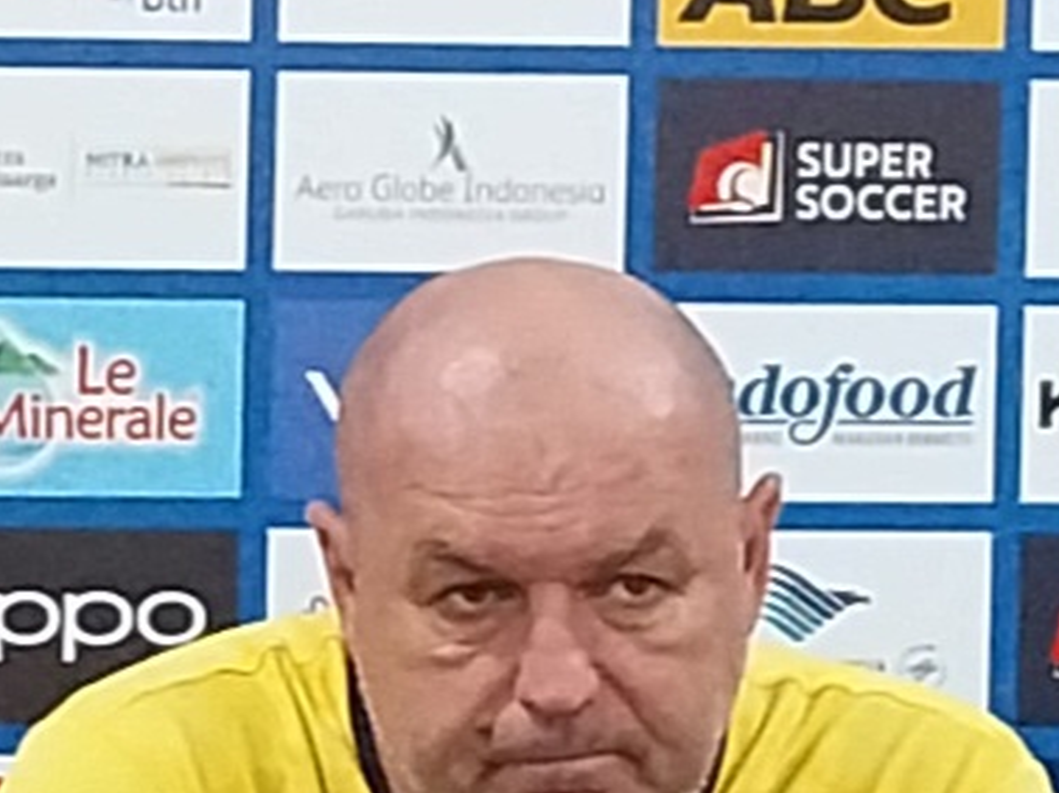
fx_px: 3975
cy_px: 730
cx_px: 345
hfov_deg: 15.1
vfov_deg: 11.3
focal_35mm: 130
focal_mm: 4
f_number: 1.8
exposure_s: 1/25
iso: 320
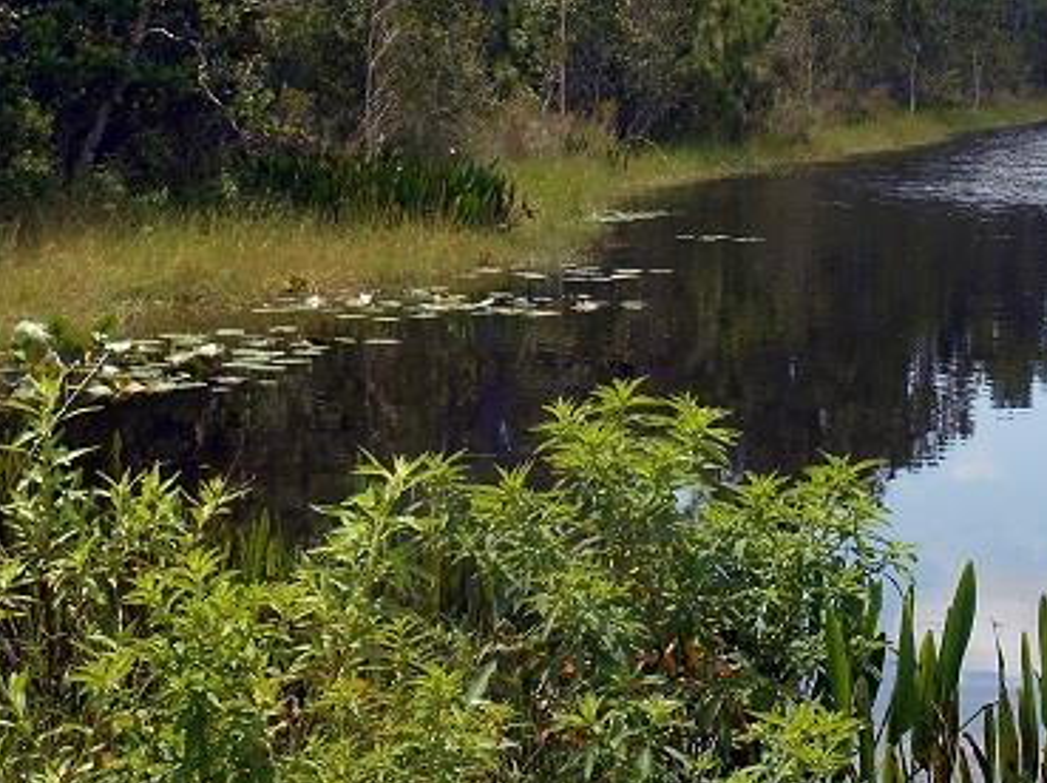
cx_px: 811
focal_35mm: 89
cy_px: 31
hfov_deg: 21.8
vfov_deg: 16.3
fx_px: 2689
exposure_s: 1/500
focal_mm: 7.2
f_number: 3.9
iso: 80
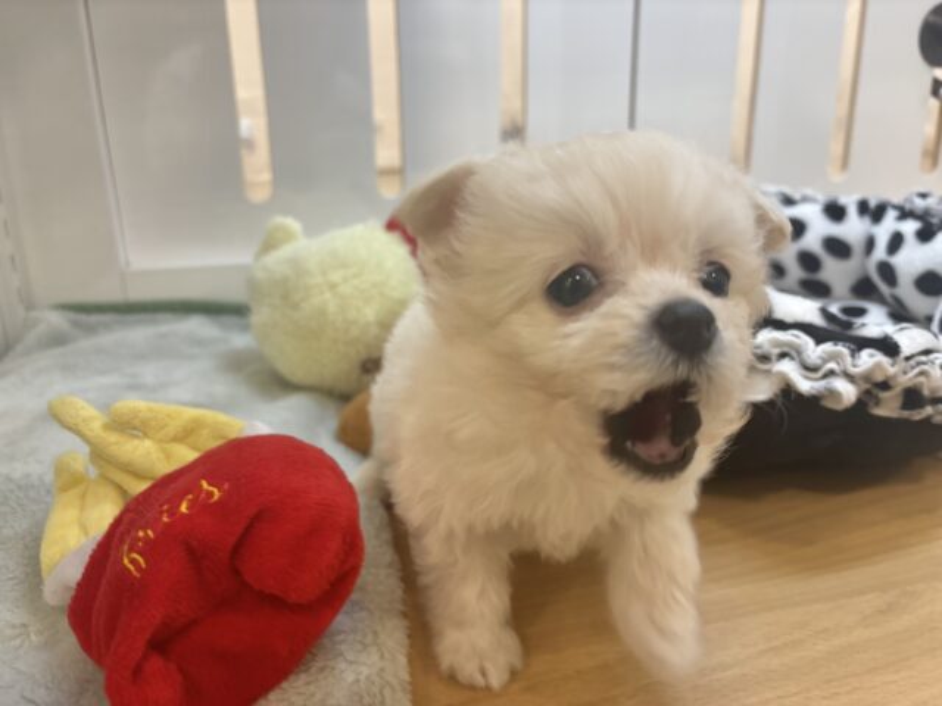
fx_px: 708
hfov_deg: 67.3
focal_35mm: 26
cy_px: 353
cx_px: 471
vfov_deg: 53.1
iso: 80
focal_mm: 5.96
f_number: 1.6
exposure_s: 1/50
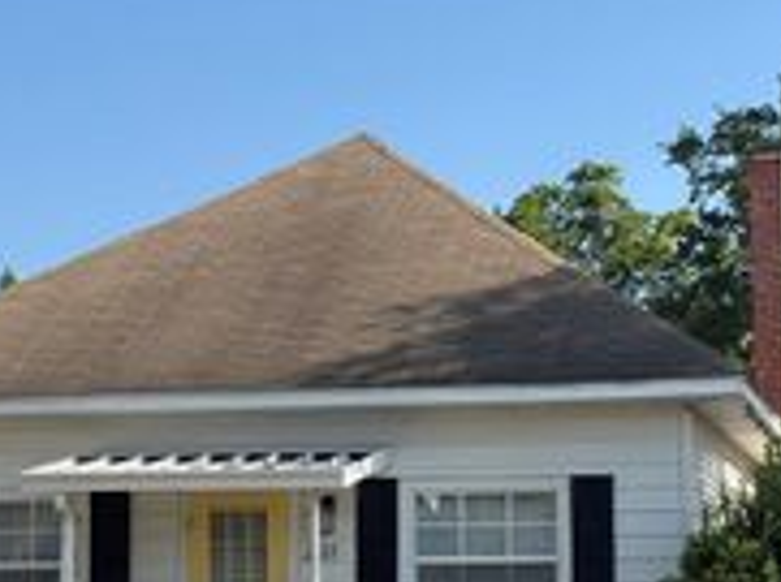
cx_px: 548
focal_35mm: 94
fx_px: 2117
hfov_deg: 20.8
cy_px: 466
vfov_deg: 15.6
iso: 80
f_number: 1.78
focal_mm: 6.76
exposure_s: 1/3497
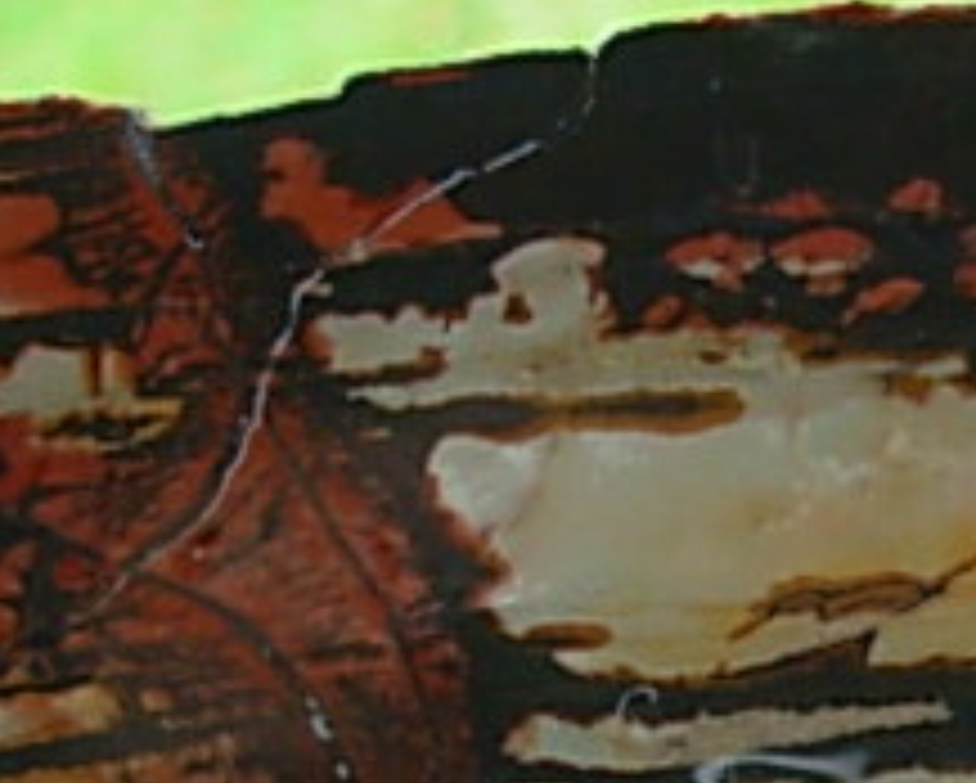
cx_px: 1133
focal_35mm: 175
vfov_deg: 8.8
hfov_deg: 10.8
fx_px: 5060
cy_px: 860
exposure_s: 1/45.3
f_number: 2.9
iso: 50
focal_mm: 6.3
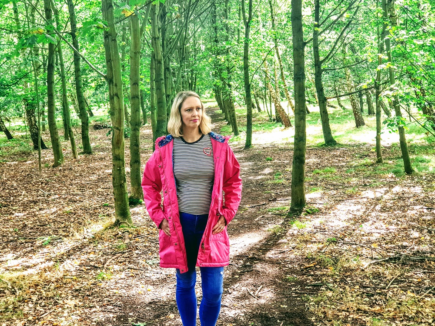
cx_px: 218
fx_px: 653
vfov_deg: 28.0
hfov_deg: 36.8
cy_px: 163
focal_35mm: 52
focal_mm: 6
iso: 64
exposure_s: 1/33
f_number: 2.4
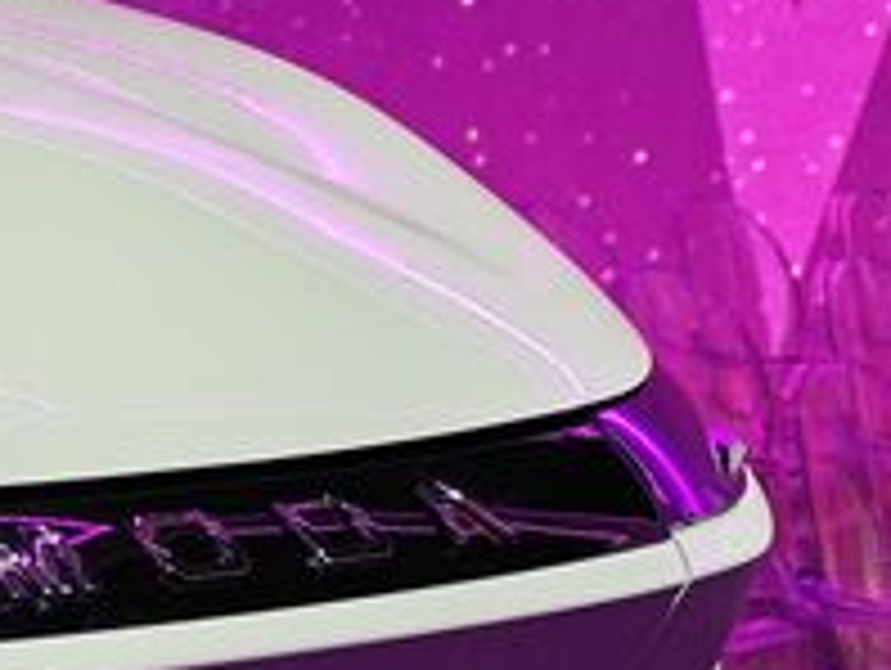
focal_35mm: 207
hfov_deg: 9.5
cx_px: -94
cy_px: 746
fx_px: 5335
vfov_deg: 7.1
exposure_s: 1/100
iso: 400
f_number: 1.8
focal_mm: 12.28
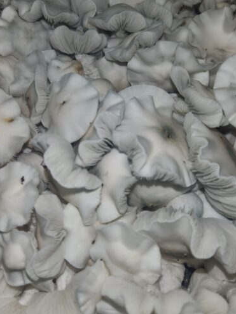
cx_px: 112
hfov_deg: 45.4
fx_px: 282
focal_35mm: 31
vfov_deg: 57.9
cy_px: 125
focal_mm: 5.4
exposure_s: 1/541
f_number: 1.8
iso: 20
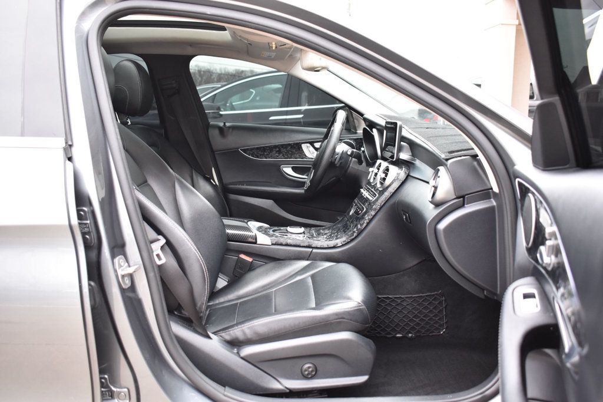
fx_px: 553
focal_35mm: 33
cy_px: 201
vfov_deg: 39.9
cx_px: 302
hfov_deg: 57.2
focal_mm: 22
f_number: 4
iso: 800
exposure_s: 1/125
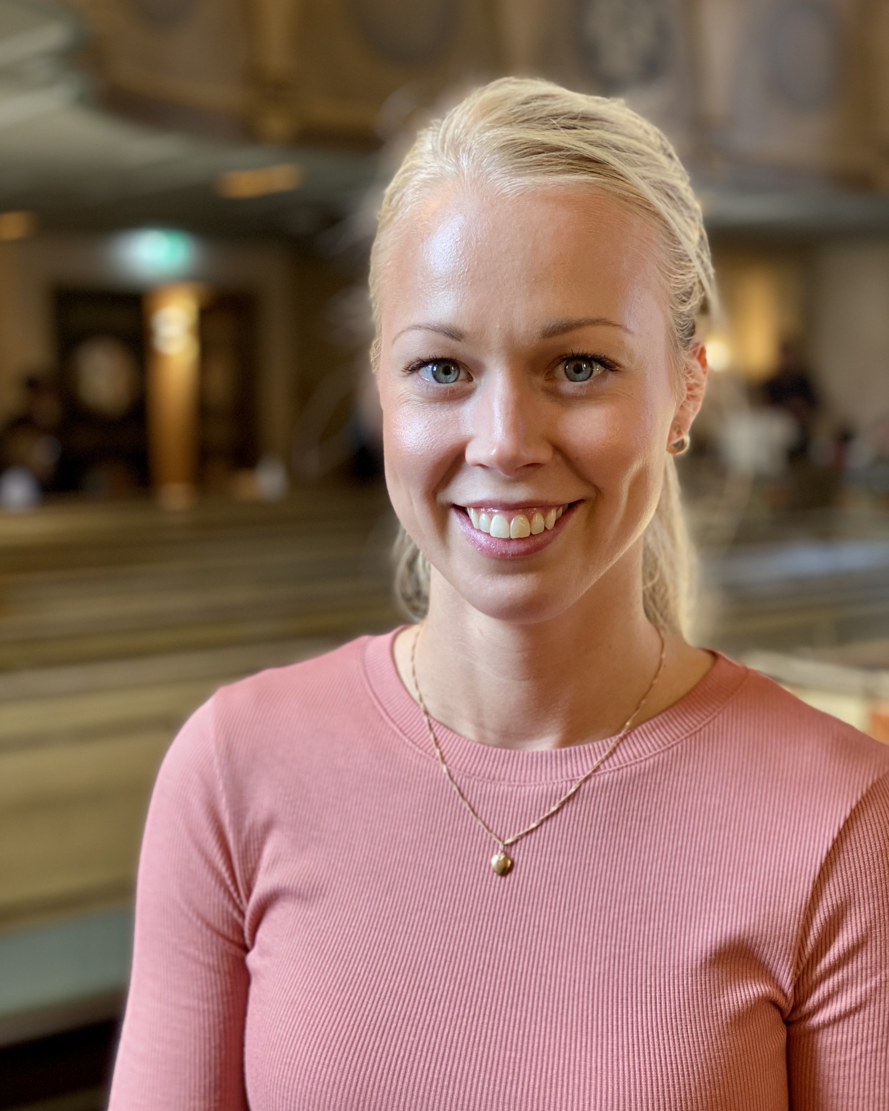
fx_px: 1809
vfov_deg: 34.1
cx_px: 445
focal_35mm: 55
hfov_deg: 27.6
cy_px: 579
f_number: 2
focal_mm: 6
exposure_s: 1/100
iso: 160
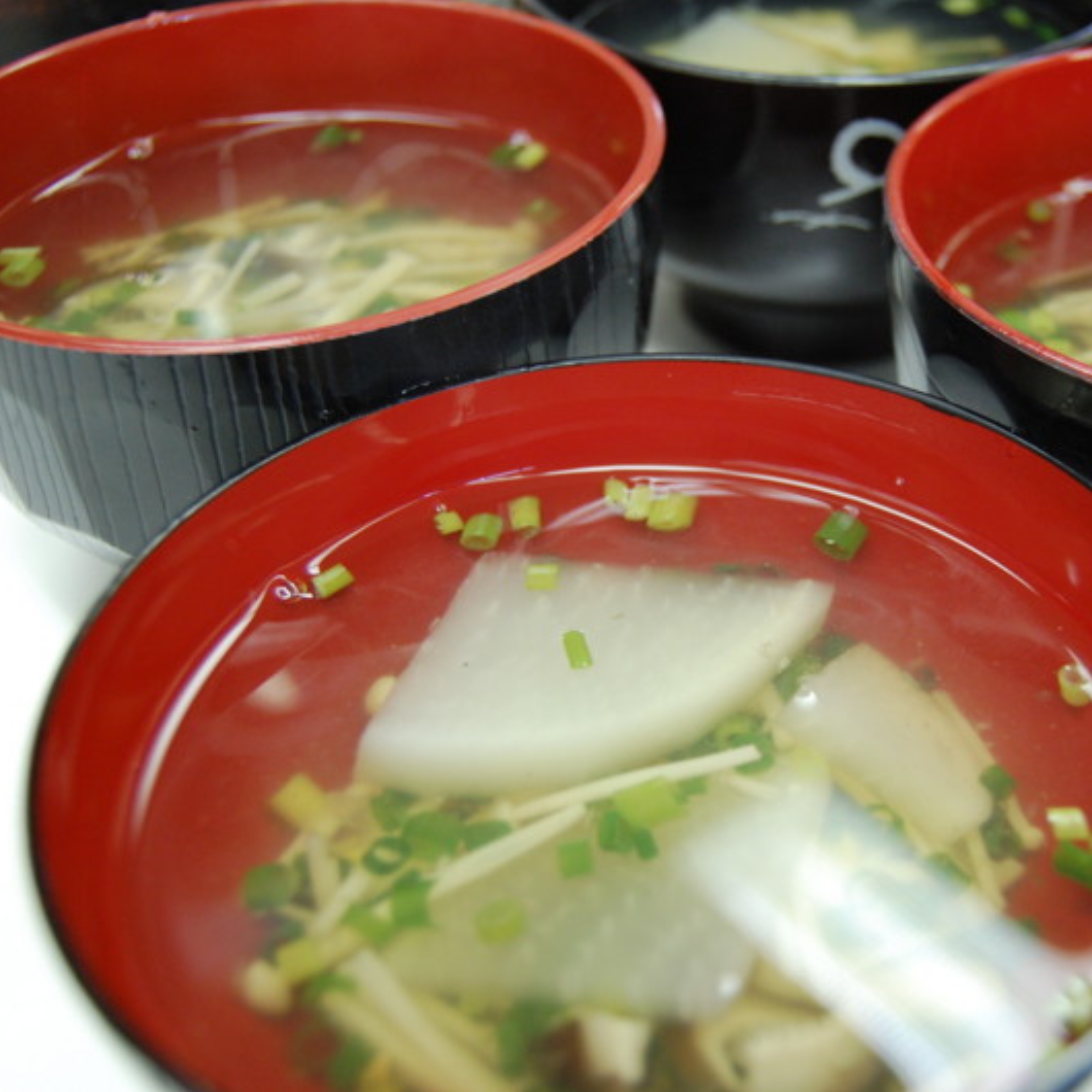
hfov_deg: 33.7
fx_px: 1785
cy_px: 546
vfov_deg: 34.0
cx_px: 731
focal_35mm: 50
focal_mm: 26
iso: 800
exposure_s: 1/30
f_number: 4.2
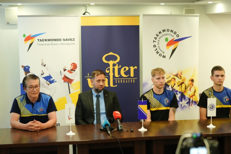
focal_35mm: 70
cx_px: 116
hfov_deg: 28.8
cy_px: 77
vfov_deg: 19.5
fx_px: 449
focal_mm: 70
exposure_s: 1/160
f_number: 4
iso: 6400
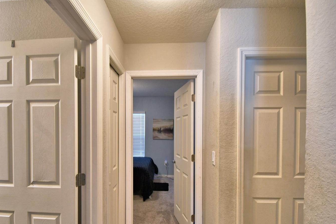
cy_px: 134
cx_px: 156
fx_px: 168
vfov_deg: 66.7
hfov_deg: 89.9
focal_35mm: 18
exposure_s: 1/30
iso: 500
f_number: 4.5
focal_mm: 10
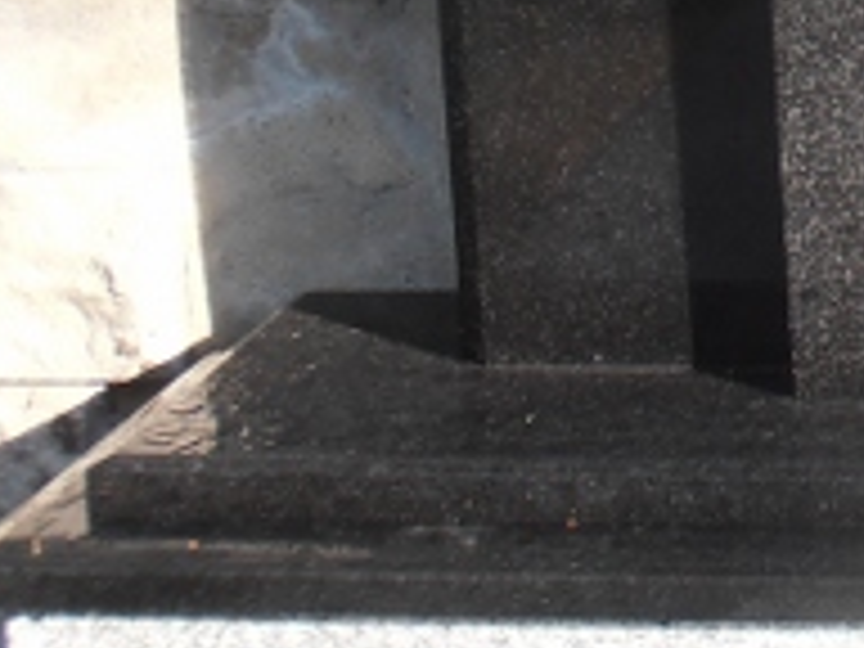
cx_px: 1305
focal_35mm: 147
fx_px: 3669
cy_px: -252
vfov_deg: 9.9
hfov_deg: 12.7
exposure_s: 1/100
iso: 80
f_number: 4.2
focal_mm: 7.87
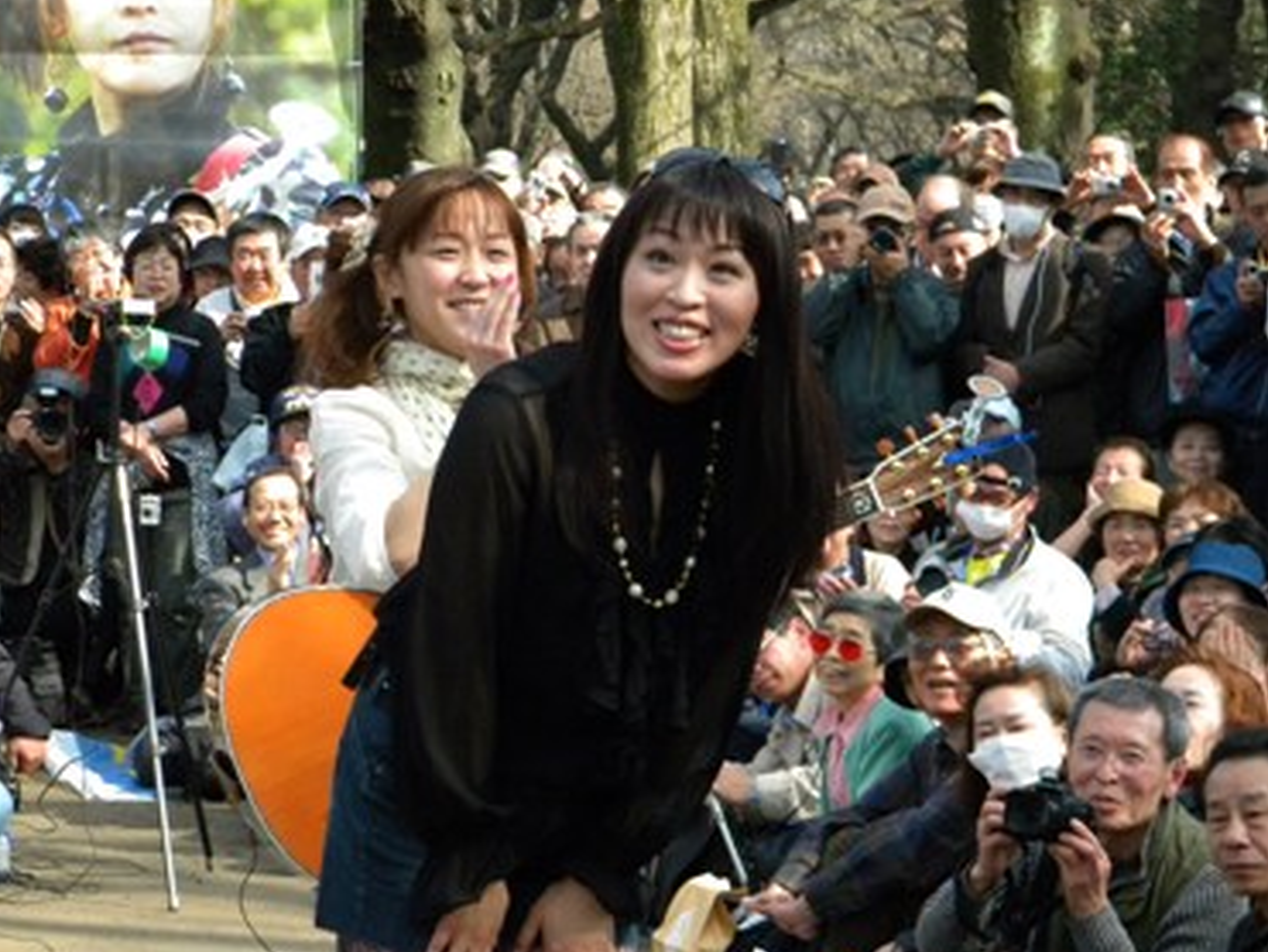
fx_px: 4545
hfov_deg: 15.9
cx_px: 605
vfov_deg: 12.0
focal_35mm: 124
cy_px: 483
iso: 400
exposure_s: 1/468
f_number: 4.8
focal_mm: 21.3
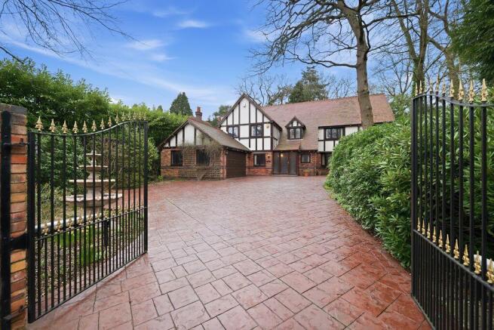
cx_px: 247
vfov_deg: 81.2
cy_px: 165
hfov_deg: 104.2
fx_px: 192
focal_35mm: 14
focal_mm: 14
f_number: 4
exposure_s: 1/800
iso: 640
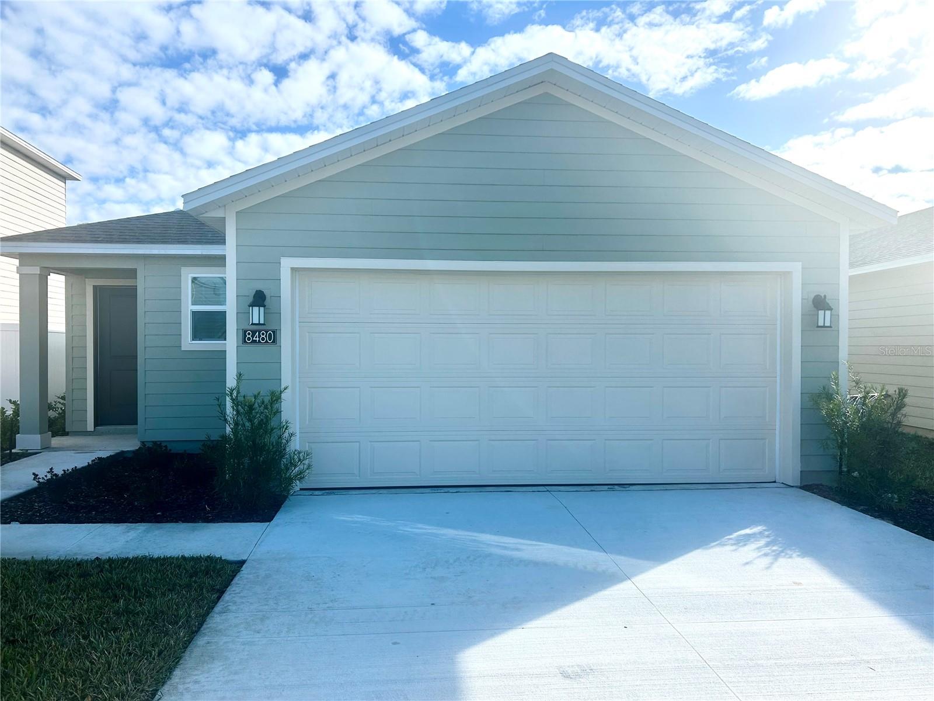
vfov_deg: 53.1
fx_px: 702
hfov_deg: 67.3
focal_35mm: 26
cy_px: 350
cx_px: 467
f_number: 1.5
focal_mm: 5.7
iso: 50
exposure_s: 1/3257
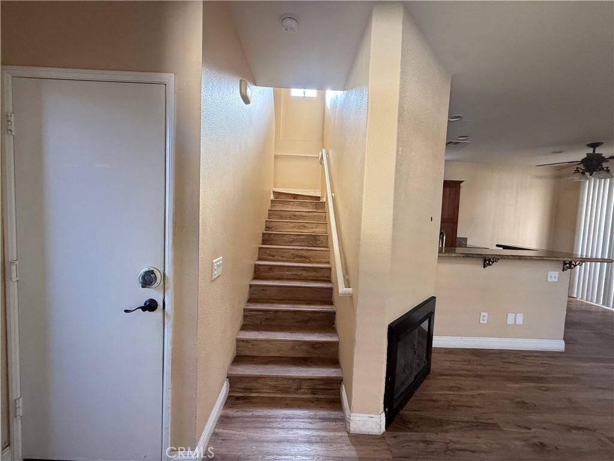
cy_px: 230
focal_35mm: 14
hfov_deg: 102.1
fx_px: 248
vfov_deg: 85.7
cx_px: 307
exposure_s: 1/97
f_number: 2.2
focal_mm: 2.22
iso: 320
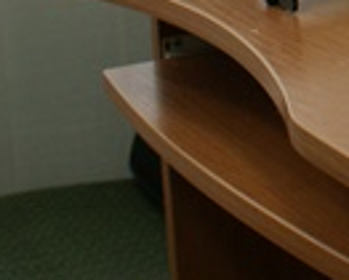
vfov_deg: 8.9
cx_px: 669
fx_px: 1706
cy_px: -267
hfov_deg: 10.8
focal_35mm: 165
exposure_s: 1/60
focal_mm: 24
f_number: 5.6
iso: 400
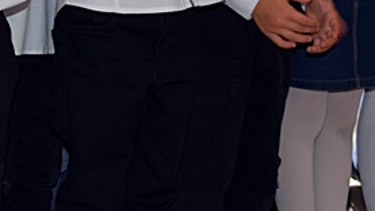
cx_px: 169
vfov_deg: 8.6
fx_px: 1353
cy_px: -160
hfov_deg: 15.8
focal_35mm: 136
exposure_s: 1/80
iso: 800
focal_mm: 24
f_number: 4.5
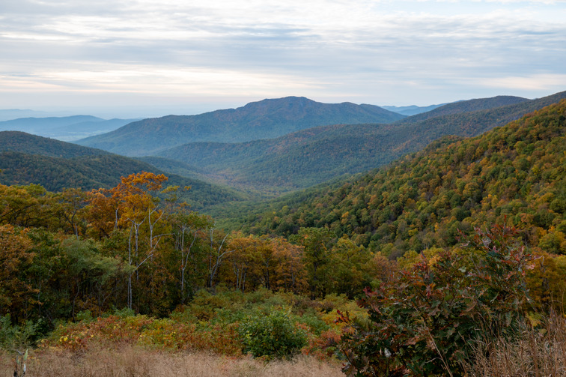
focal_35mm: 35
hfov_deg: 54.5
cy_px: 188
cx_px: 283
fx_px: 550
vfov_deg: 37.8
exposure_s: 1/250
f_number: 5.6
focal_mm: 35
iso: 640
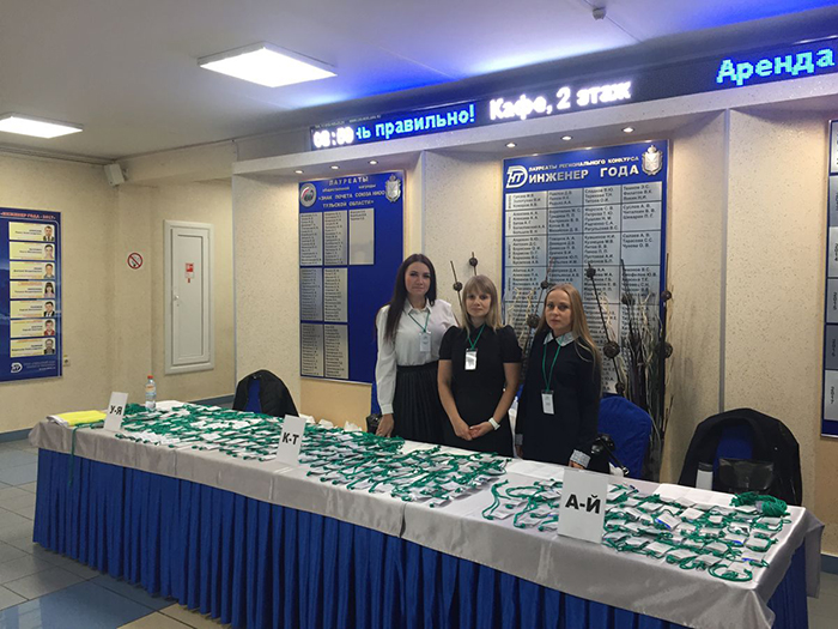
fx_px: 702
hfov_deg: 61.7
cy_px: 314
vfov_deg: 48.2
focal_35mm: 29
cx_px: 419
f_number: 2.2
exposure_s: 1/33
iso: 64
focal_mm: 4.15
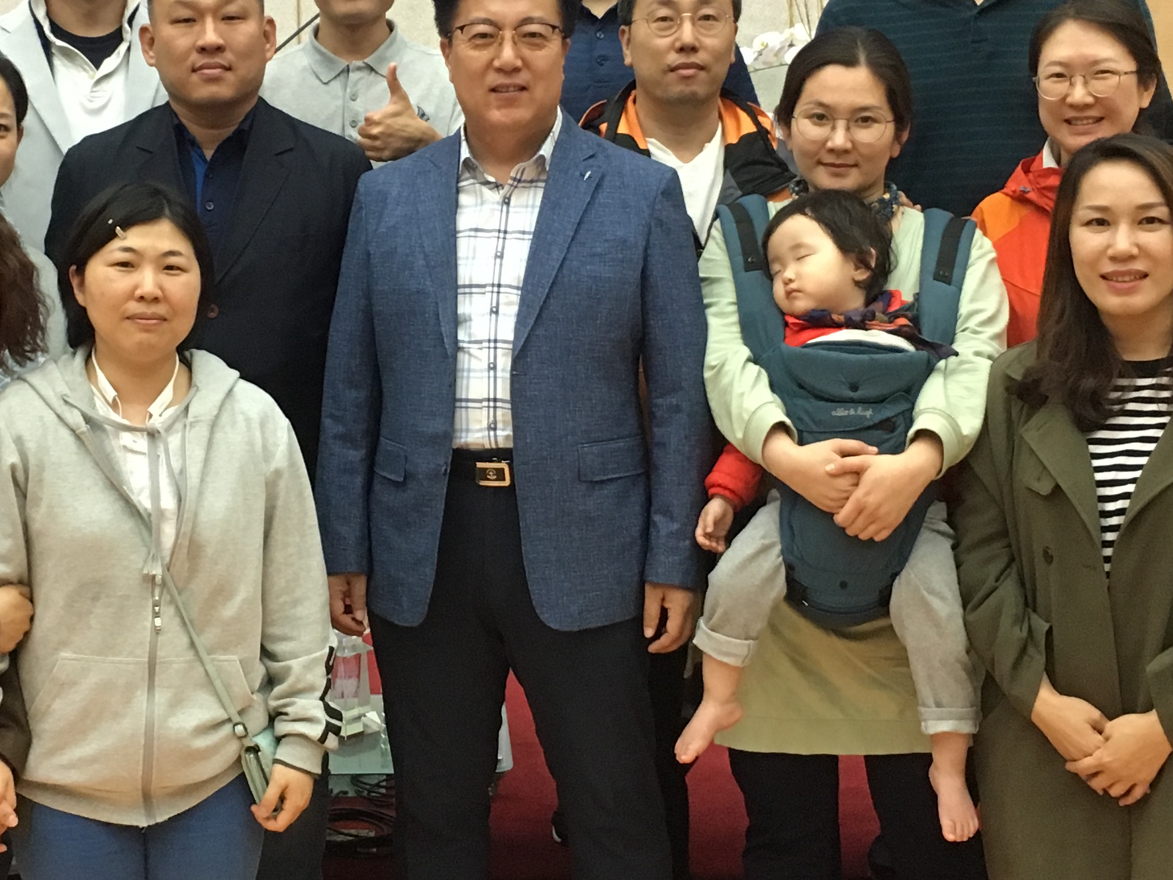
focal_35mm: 66
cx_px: 395
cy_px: 287
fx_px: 2236
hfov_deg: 29.2
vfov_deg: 22.2
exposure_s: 1/17
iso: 200
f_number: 2.2
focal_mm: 4.15
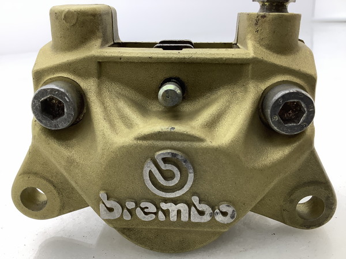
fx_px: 310
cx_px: 173
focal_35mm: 31
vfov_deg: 45.4
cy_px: 130
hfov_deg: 58.4
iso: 64
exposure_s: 1/120
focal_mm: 3.3
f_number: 2.4
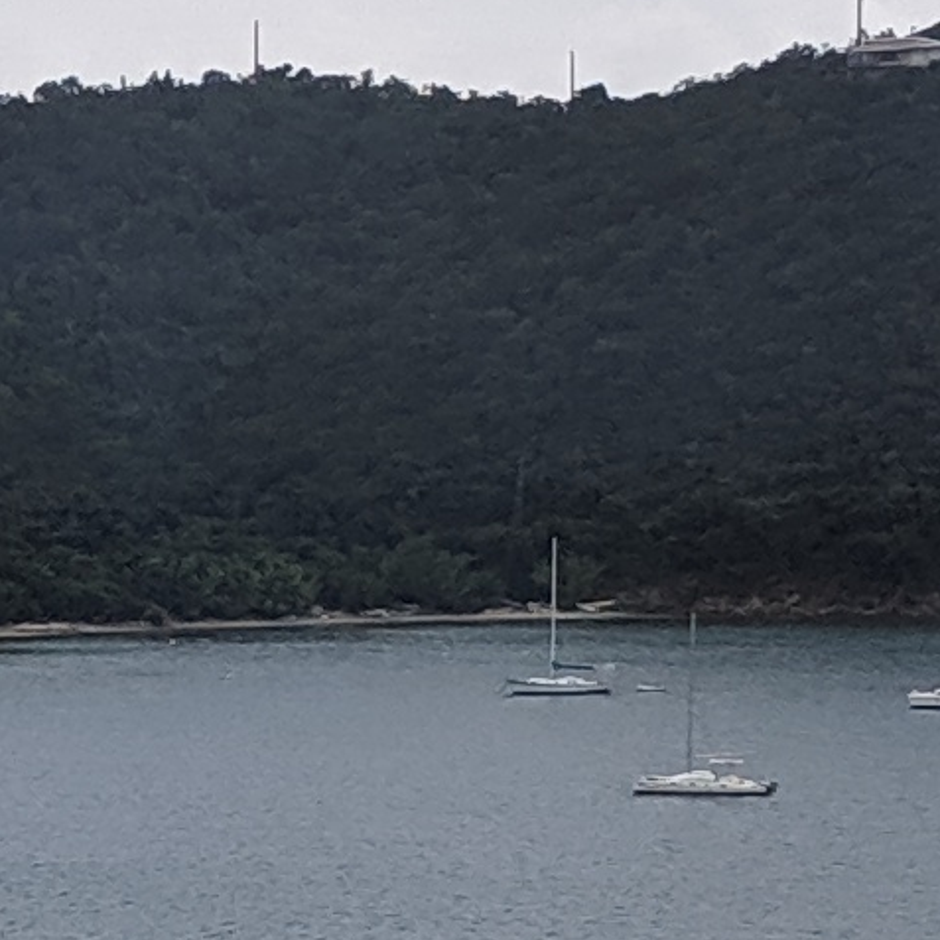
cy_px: 707
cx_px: -367
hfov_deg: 8.8
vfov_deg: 9.0
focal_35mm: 195
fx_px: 5991
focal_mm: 4.67
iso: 62
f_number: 2
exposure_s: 1/3106
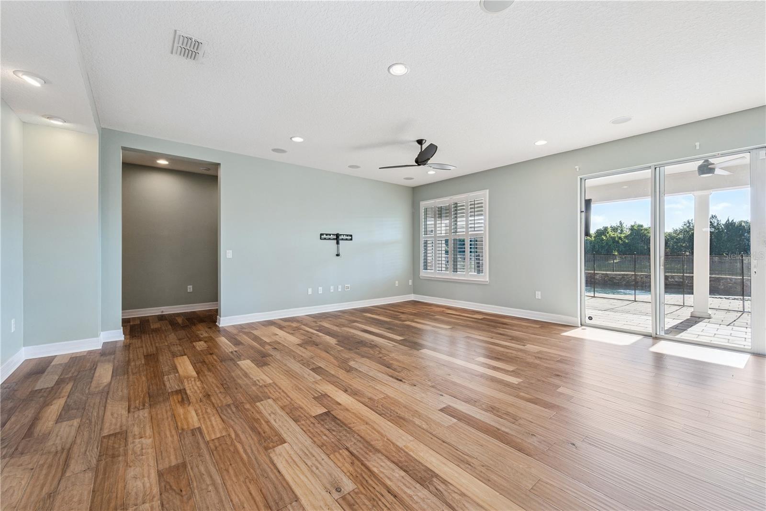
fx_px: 308
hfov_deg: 102.3
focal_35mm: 14
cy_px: 256
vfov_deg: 79.2
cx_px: 383
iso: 200
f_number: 9
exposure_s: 1/80
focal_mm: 14.5
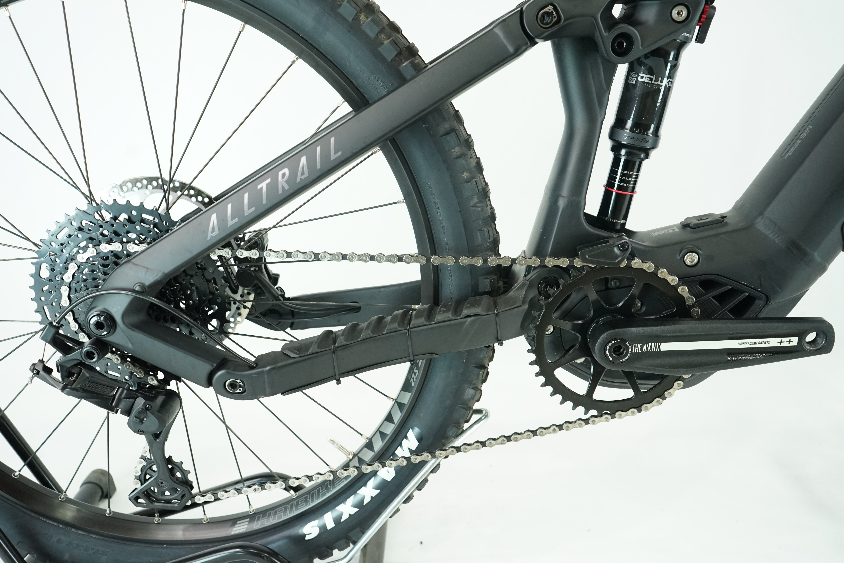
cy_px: 282
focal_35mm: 31
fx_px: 727
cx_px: 422
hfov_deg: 60.3
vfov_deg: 42.3
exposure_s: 1/200
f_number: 5
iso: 2500
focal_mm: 31
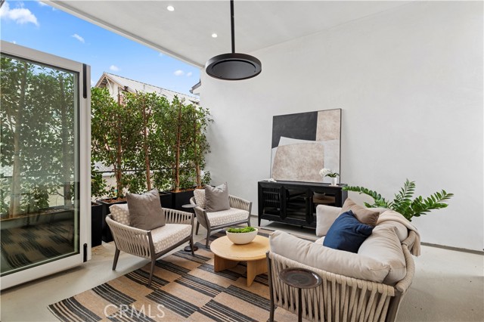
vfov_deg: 70.4
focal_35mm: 17
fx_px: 228
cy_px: 161
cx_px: 242
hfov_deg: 93.3
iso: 200
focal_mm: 17
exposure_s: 1/40
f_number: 9
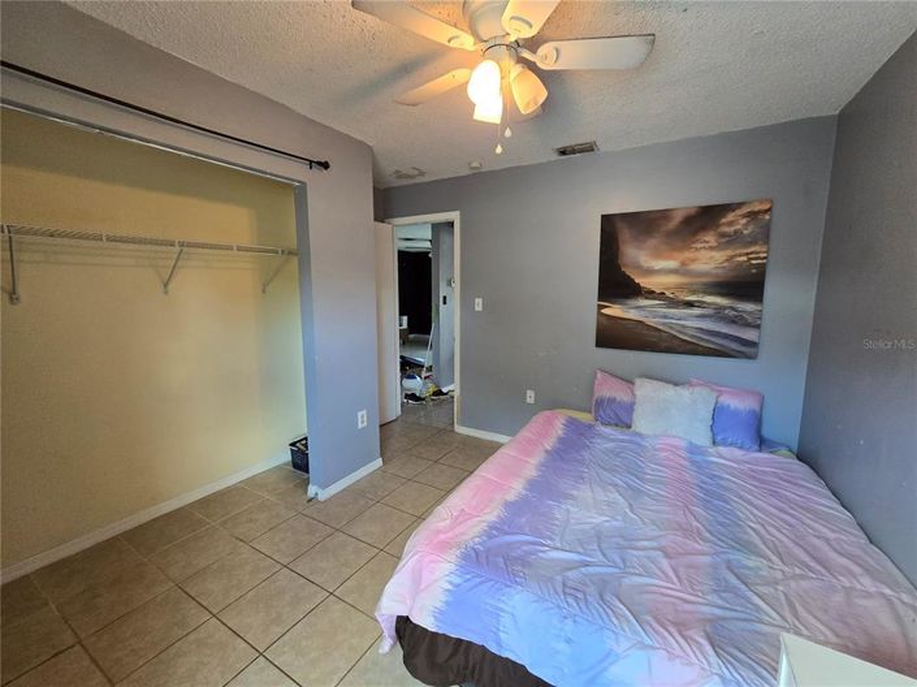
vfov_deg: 89.9
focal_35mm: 13
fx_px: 344
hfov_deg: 106.2
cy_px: 344
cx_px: 458
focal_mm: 2.2
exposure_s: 1/60
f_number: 2.2
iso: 250
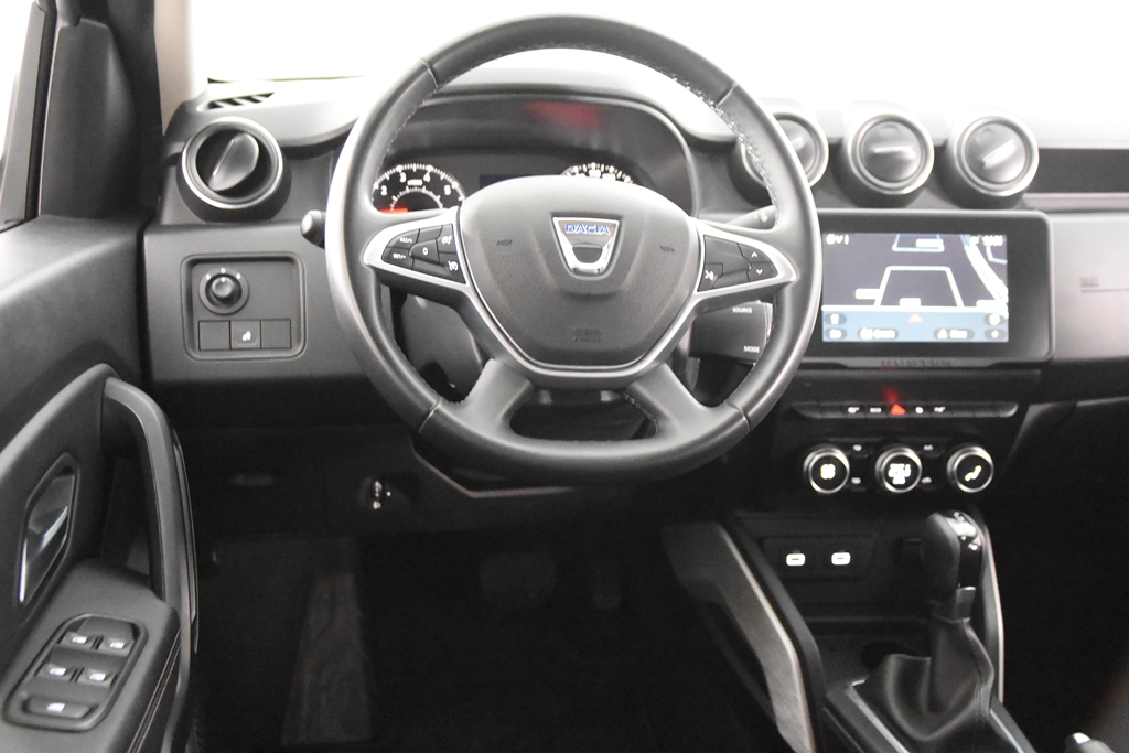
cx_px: 564
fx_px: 1129
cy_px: 376
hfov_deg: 53.1
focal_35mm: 36
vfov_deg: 36.9
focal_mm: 24
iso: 12800
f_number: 3
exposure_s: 1/40
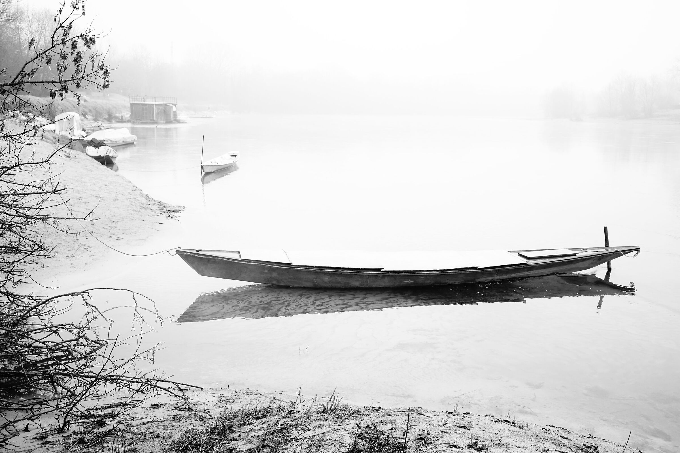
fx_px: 661
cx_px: 340
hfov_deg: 54.4
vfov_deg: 37.9
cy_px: 226
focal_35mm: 35
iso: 800
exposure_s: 1/80
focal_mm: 35
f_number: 6.3
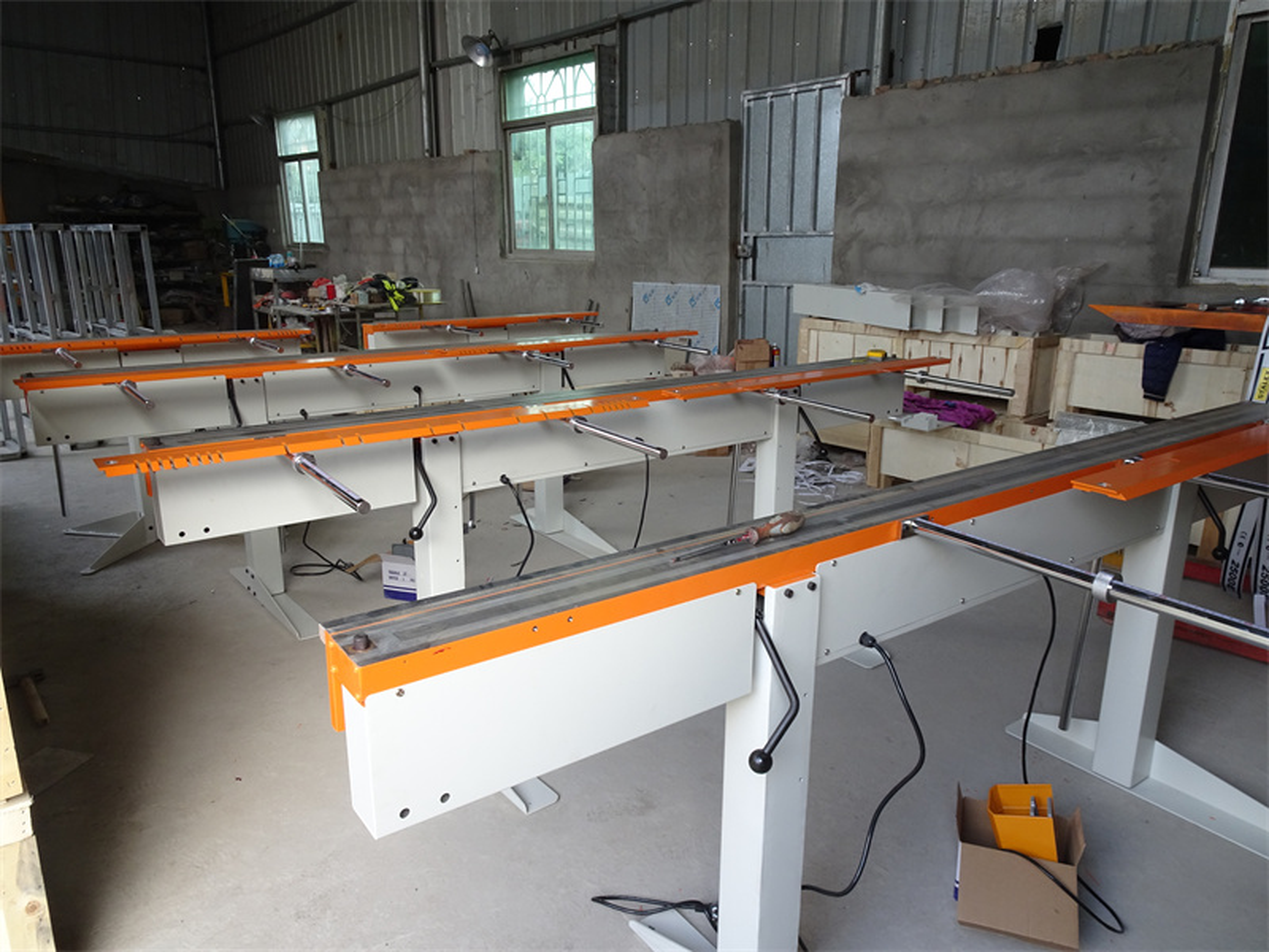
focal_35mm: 24
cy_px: 476
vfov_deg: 56.8
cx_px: 634
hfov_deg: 71.6
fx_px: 880
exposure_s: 1/30
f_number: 3.5
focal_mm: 4.1
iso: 100
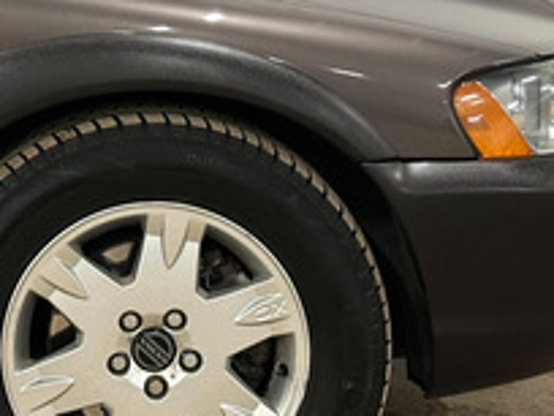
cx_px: -54
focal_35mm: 141
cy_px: -3
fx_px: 2257
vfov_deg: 10.4
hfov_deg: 13.7
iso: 200
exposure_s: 1/50
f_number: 1.8
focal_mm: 6.86
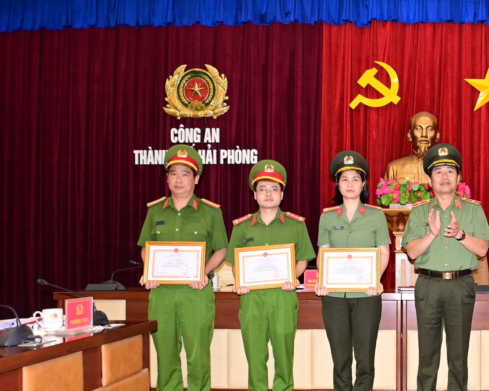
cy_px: 272
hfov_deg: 39.0
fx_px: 651
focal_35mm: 45
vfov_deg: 33.1
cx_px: 416
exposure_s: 1/200
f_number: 3.5
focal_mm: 18
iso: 1250
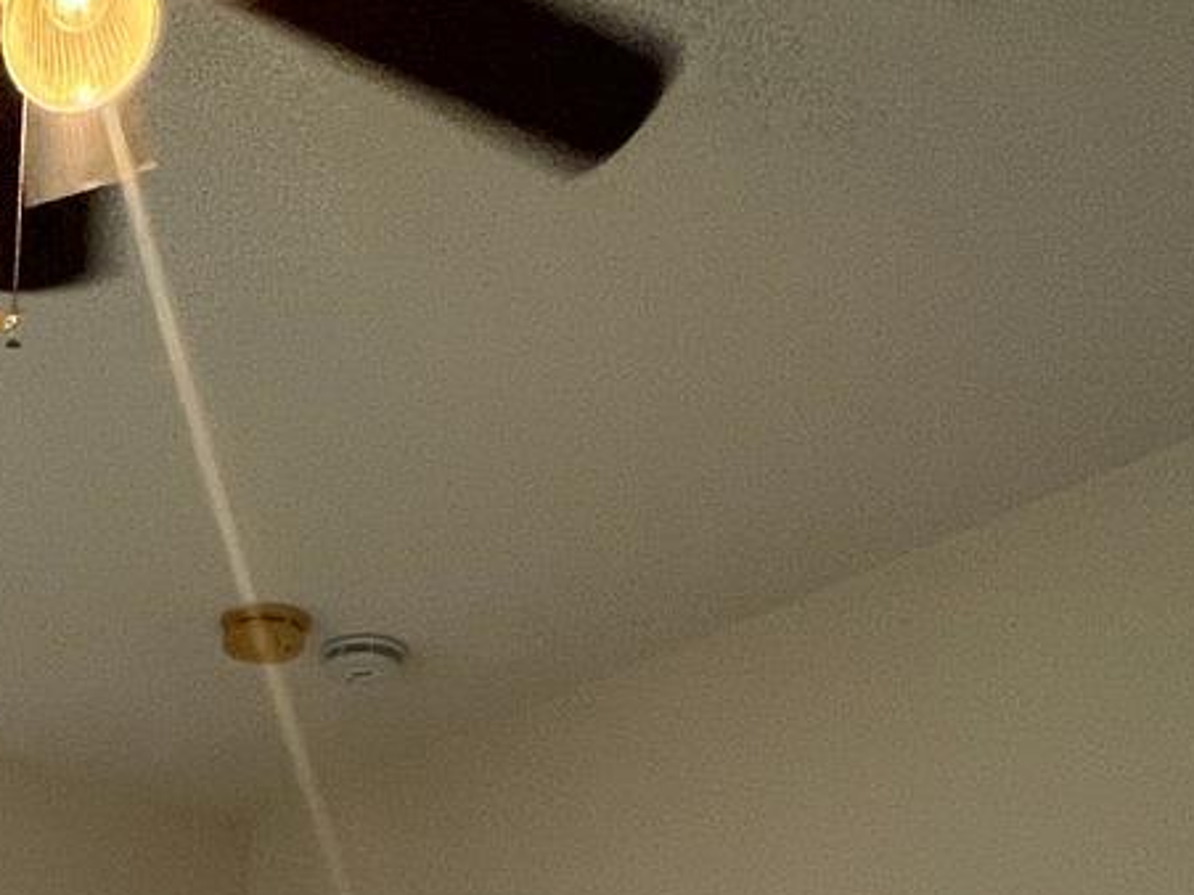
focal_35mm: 59
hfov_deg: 30.1
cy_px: 1907
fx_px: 2035
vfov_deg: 16.7
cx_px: -40
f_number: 1.8
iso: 125
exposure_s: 1/120
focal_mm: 1.57
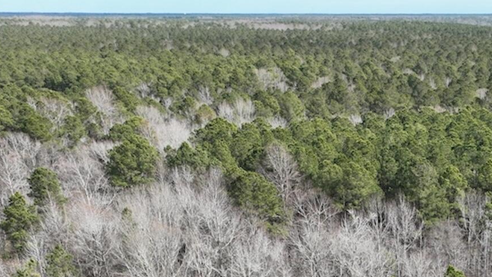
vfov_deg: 18.6
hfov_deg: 34.7
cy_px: 404
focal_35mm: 58
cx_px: 404
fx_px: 757
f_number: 2.8
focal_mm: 12.29
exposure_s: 1/1000
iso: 110
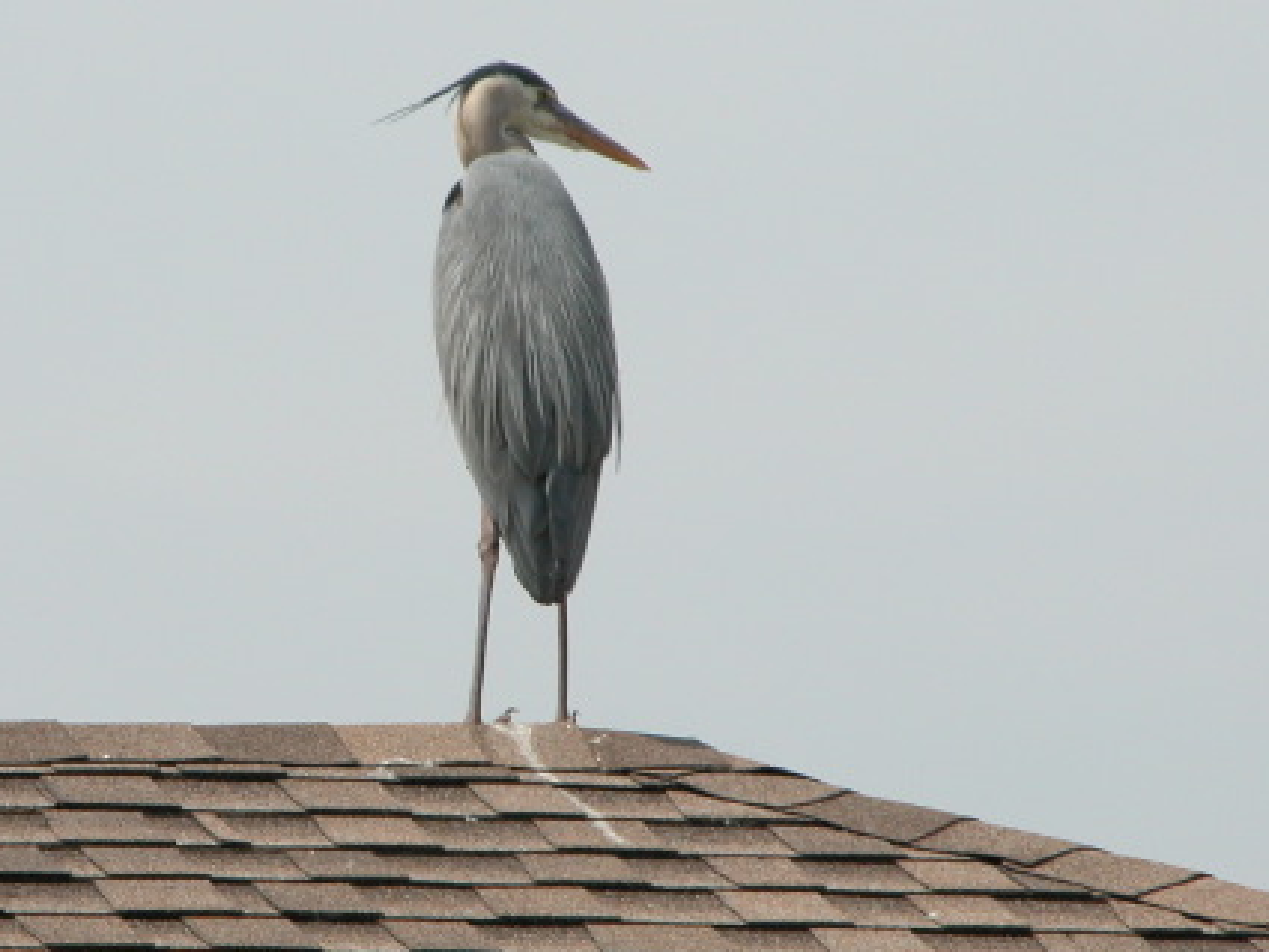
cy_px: 543
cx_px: 352
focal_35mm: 474
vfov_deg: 3.1
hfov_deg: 4.2
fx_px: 17381
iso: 100
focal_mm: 71.2
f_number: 6.6
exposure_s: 1/472
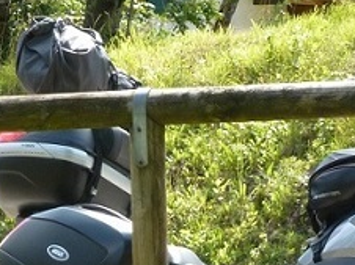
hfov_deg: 4.1
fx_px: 4897
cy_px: 274
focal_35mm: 478
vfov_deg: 3.1
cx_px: 300
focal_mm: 35.2
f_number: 5.5
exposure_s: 1/100
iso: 100
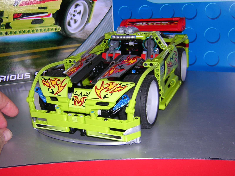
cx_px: 118
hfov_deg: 43.9
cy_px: 88
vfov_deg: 33.6
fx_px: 292
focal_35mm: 43
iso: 100
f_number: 2.8
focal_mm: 5.6
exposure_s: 1/60.1
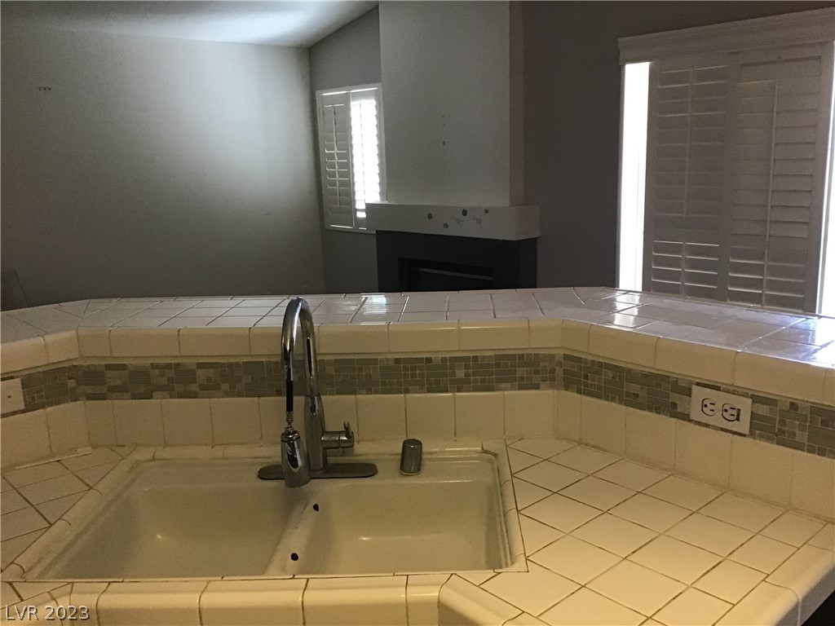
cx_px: 418
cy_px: 313
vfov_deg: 45.4
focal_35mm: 31
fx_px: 748
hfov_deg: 58.4
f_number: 2.4
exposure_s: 1/30
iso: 200
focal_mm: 3.3
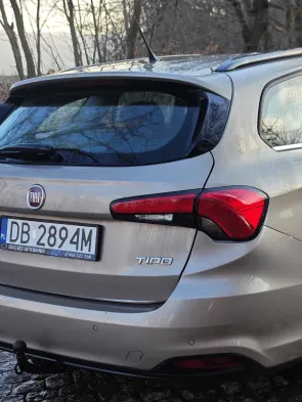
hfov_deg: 25.3
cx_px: 235
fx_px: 663
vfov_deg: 33.7
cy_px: 228
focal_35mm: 57
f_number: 2
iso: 50
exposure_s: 1/399
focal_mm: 8.72
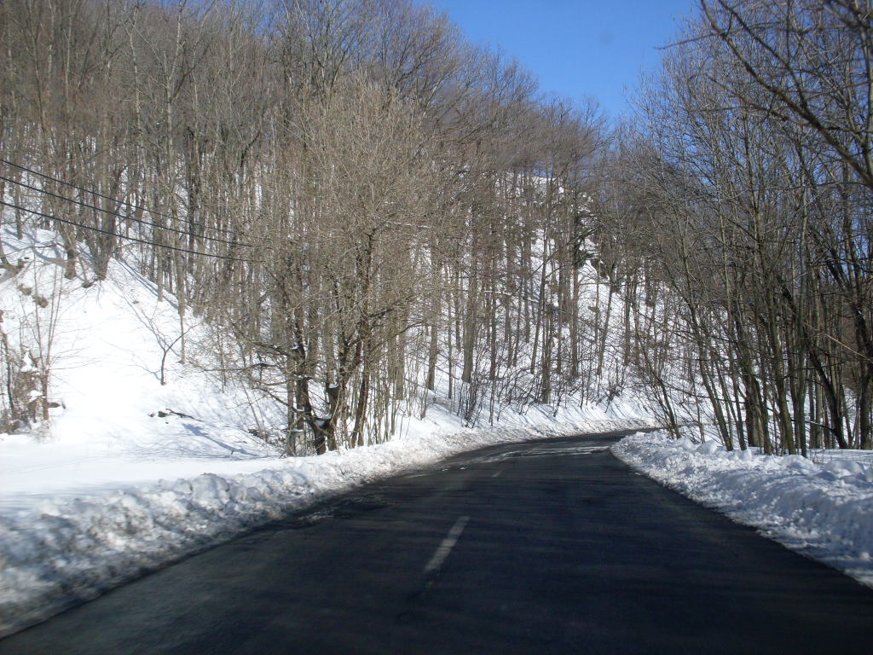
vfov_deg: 37.7
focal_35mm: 38
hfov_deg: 49.0
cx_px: 436
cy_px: 328
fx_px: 958
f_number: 8.4
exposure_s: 1/180
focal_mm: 6.3
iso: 80
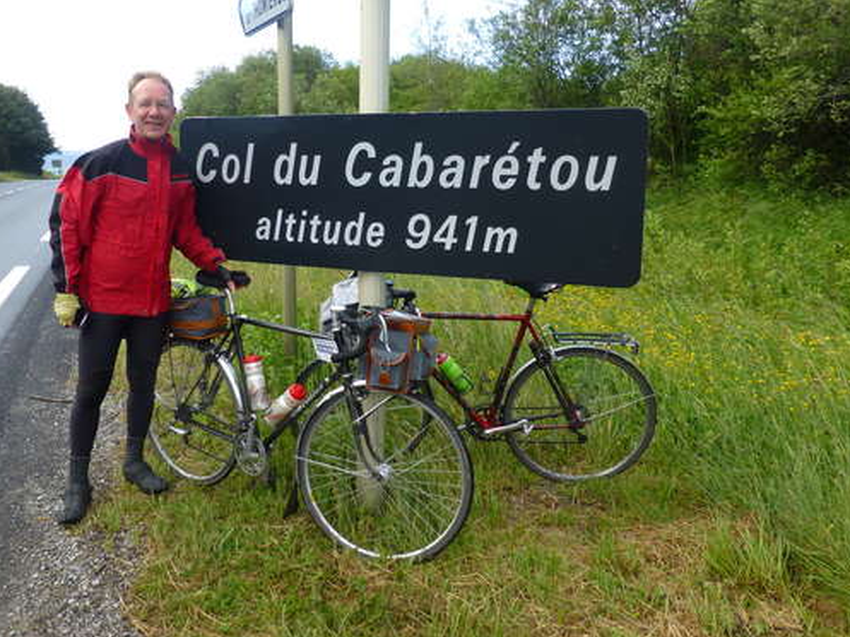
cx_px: 359
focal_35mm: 29
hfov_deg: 61.4
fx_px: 712
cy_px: 272
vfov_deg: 48.0
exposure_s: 1/125
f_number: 4
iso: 100
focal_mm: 4.3
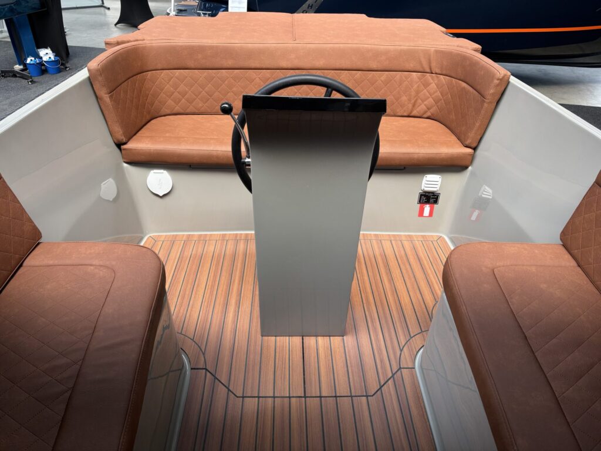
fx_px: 451
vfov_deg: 53.1
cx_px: 300
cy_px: 226
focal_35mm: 26
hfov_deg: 67.3
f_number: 1.6
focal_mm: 5.96
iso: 40
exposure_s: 1/121
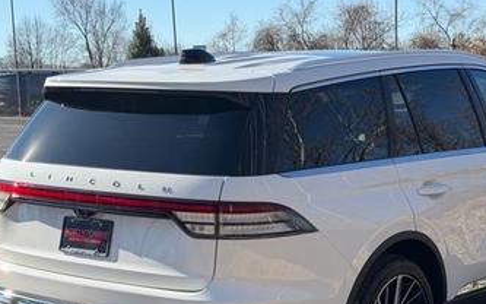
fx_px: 1020
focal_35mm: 77
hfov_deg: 26.7
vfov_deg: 16.9
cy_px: 202
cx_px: 311
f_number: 1.78
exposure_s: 1/3096
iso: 64
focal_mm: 6.76
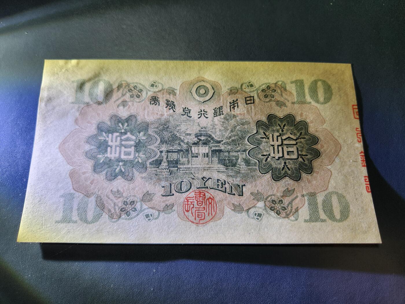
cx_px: 202
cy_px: 152
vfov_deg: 58.9
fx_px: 269
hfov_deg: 73.9
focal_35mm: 23
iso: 40
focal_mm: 5.4
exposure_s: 1/56.5
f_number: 1.8
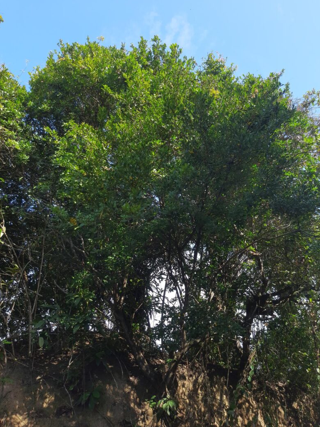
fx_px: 308
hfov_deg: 54.9
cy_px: 219
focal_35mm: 25
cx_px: 166
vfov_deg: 69.4
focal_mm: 5.23
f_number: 1.8
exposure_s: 1/281
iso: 40
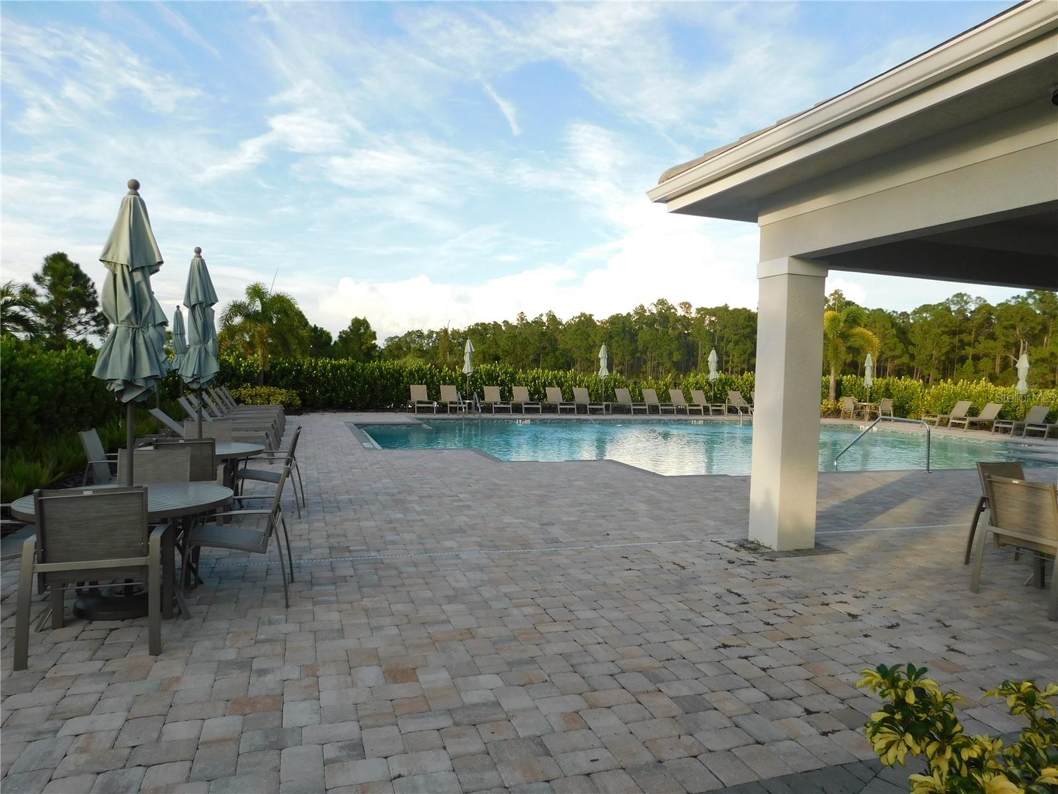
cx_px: 529
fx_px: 703
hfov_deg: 73.9
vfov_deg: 58.9
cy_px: 397
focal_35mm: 23
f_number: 3
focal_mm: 4
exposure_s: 1/500
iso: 125
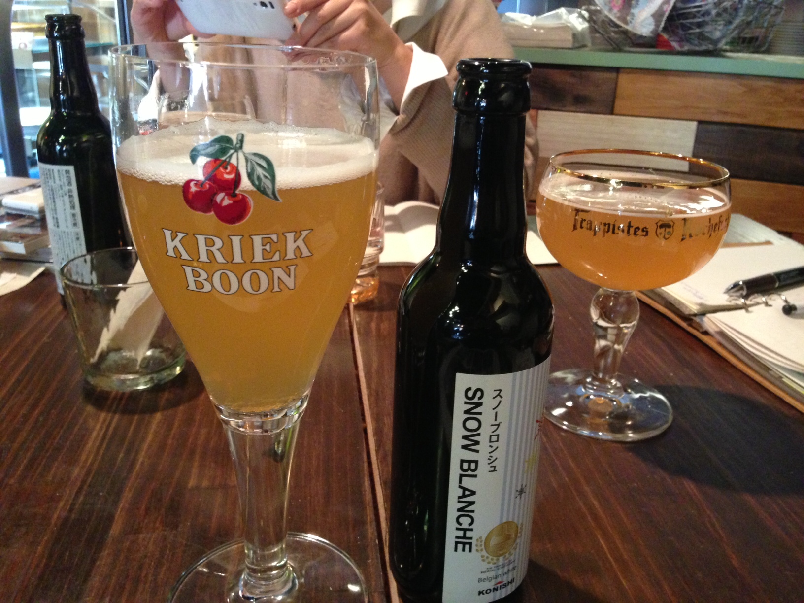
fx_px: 766
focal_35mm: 33
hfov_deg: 55.4
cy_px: 302
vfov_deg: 42.9
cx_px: 402
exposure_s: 1/15
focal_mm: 4.13
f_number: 2.4
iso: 500
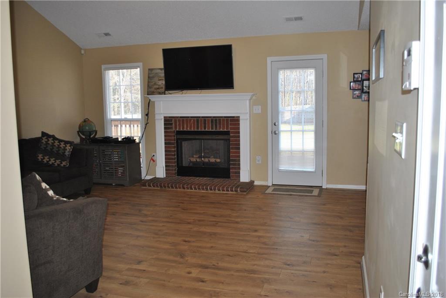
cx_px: 223
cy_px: 149
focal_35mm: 30
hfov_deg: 61.9
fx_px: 372
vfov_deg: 43.7
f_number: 3.8
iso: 200
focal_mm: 20
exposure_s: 1/60
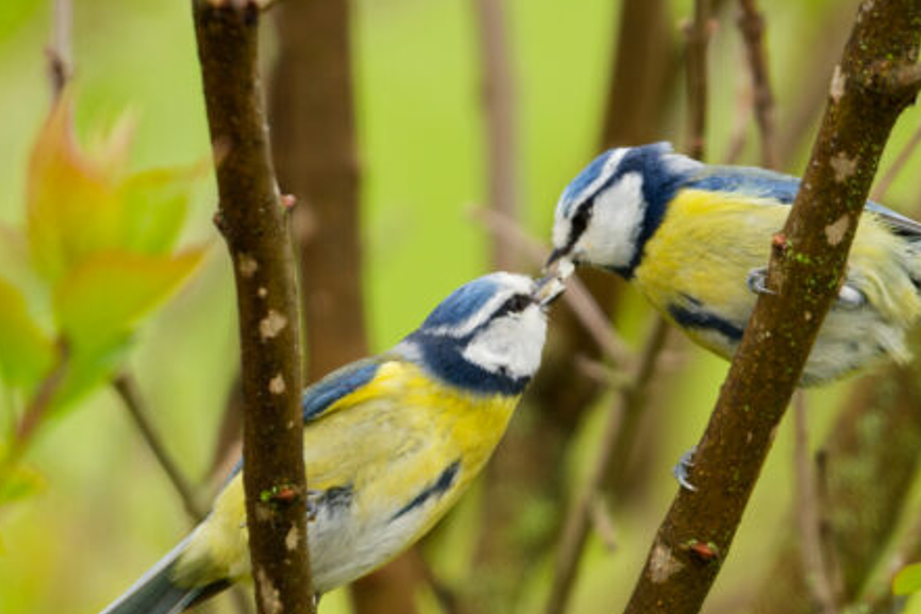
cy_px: 323
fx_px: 35635
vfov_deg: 1.0
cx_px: 441
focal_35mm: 1393
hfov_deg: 1.5
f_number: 6.3
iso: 800
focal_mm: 600
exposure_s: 1/500
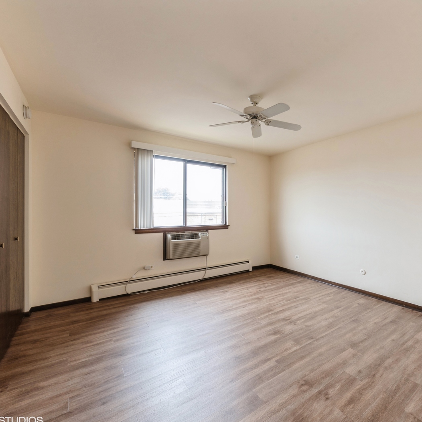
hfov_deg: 80.7
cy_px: 210
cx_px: 286
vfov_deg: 84.0
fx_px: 234
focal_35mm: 17
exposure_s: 1/4
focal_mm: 13
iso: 200
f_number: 9
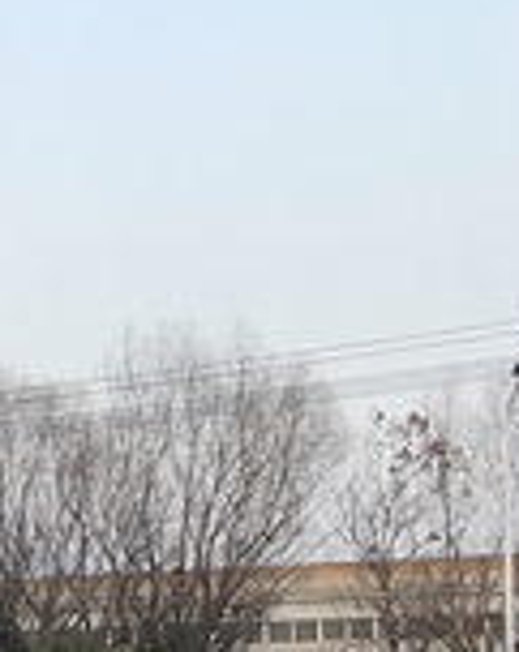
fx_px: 2157
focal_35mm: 112
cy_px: 776
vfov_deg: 16.5
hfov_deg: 11.6
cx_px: -673
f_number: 2.2
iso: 25
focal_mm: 4.15
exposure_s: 1/33
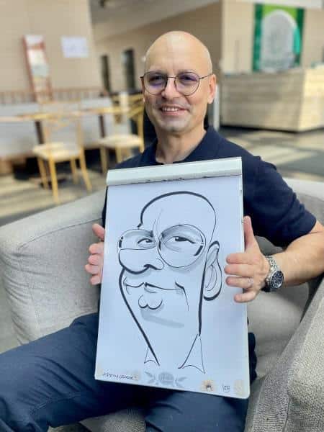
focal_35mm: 26
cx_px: 162
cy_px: 216
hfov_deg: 53.1
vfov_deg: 67.3
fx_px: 324
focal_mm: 4.2
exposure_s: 1/120
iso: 32
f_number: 1.6
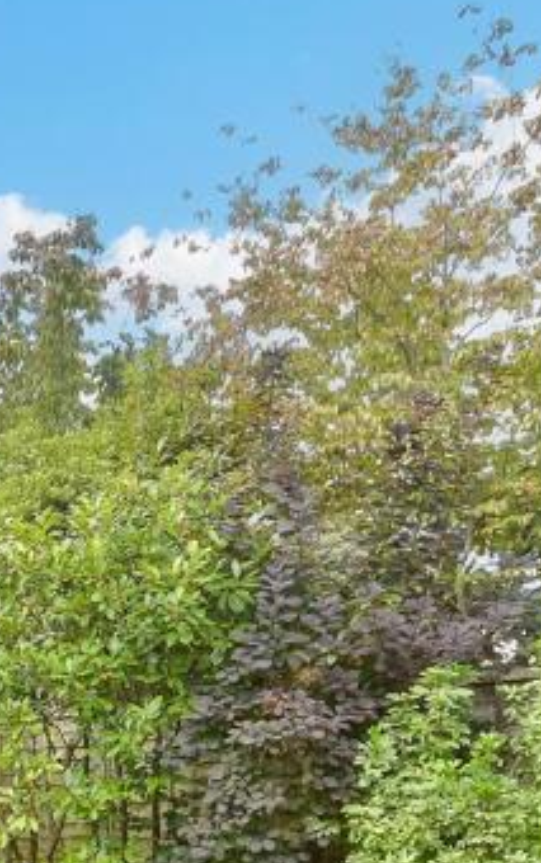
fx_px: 1083
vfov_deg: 39.2
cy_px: 831
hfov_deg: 23.9
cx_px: -198
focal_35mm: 46
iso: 160
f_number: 8
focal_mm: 10
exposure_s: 1/40
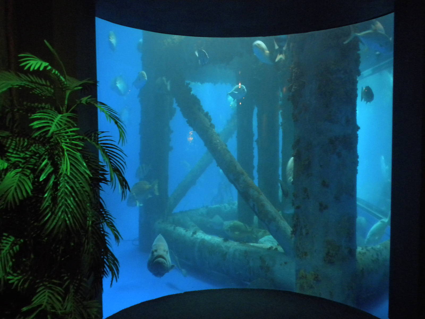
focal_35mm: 37
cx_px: 212
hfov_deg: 50.1
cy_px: 160
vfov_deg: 38.7
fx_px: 454
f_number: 3.5
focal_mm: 6.6
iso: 400
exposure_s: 1/12.1
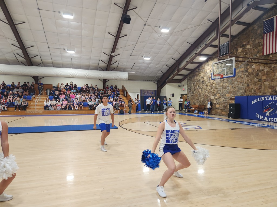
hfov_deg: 73.9
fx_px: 184
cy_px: 104
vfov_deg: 58.9
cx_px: 138
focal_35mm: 23
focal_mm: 5.4
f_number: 1.8
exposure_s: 1/120
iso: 200
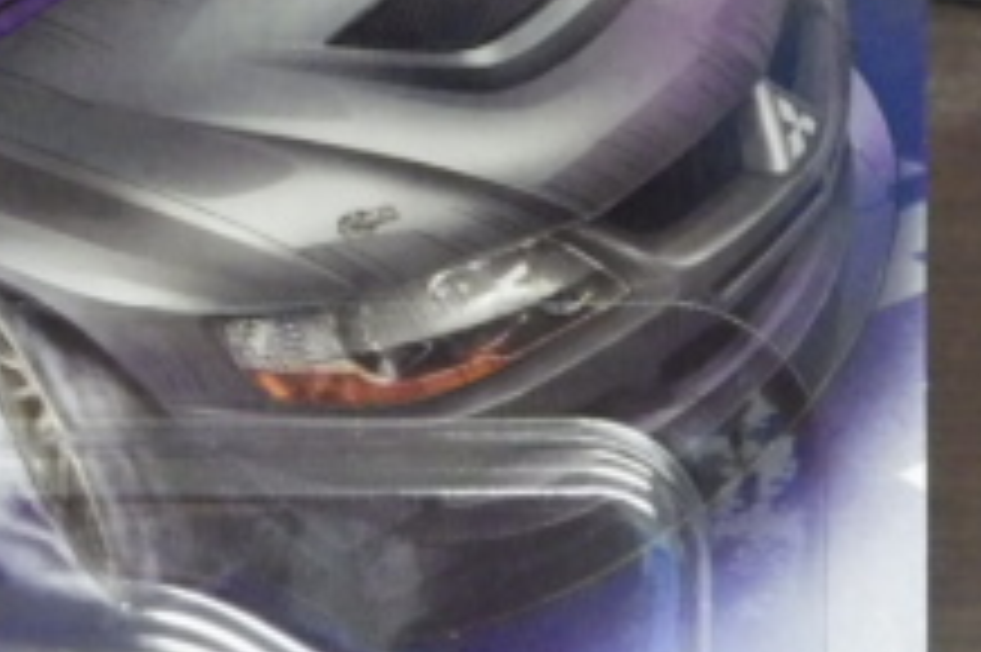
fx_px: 2832
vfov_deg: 13.1
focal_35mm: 104
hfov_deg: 19.4
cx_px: 148
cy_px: 108
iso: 800
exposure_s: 1/40
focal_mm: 6.2
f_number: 3.4
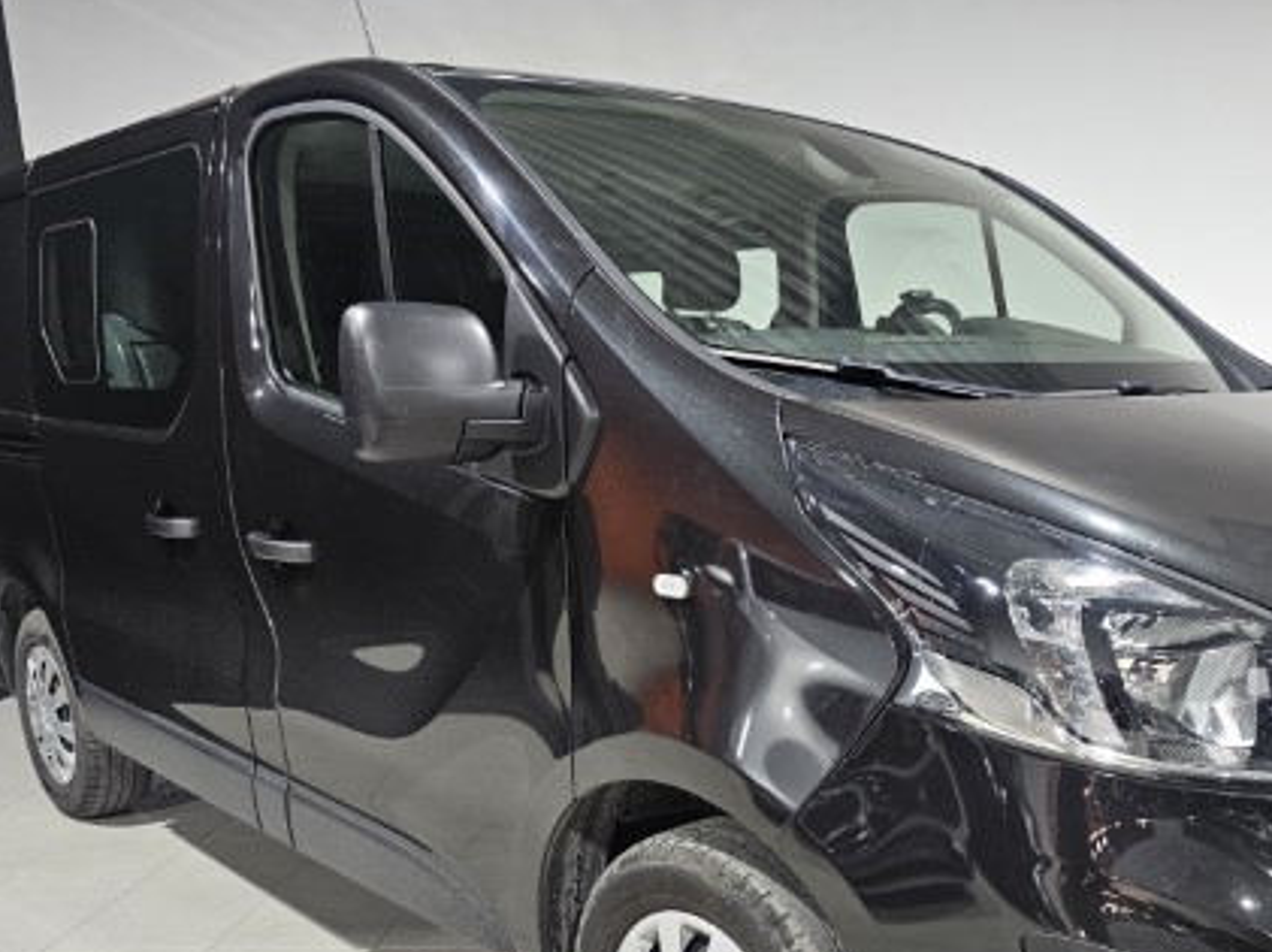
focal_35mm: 35
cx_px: 770
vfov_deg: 39.6
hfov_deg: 52.3
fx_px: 1285
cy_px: 707
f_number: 1.7
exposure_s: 1/100
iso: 250
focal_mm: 6.3
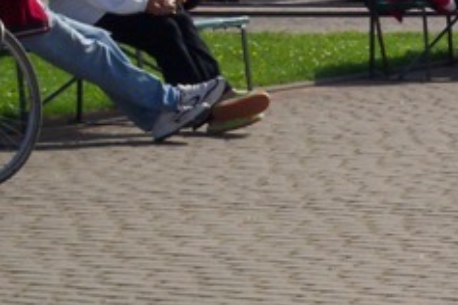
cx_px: 462
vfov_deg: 4.5
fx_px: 3918
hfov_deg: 6.7
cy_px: -16
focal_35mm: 308
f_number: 8
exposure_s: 1/350
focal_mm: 24
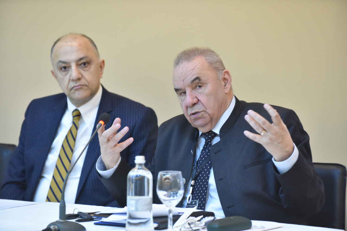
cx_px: 174
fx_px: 1687
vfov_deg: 7.9
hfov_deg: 11.7
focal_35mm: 175
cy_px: 116
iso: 6400
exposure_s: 1/125
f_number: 3.5
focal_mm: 175
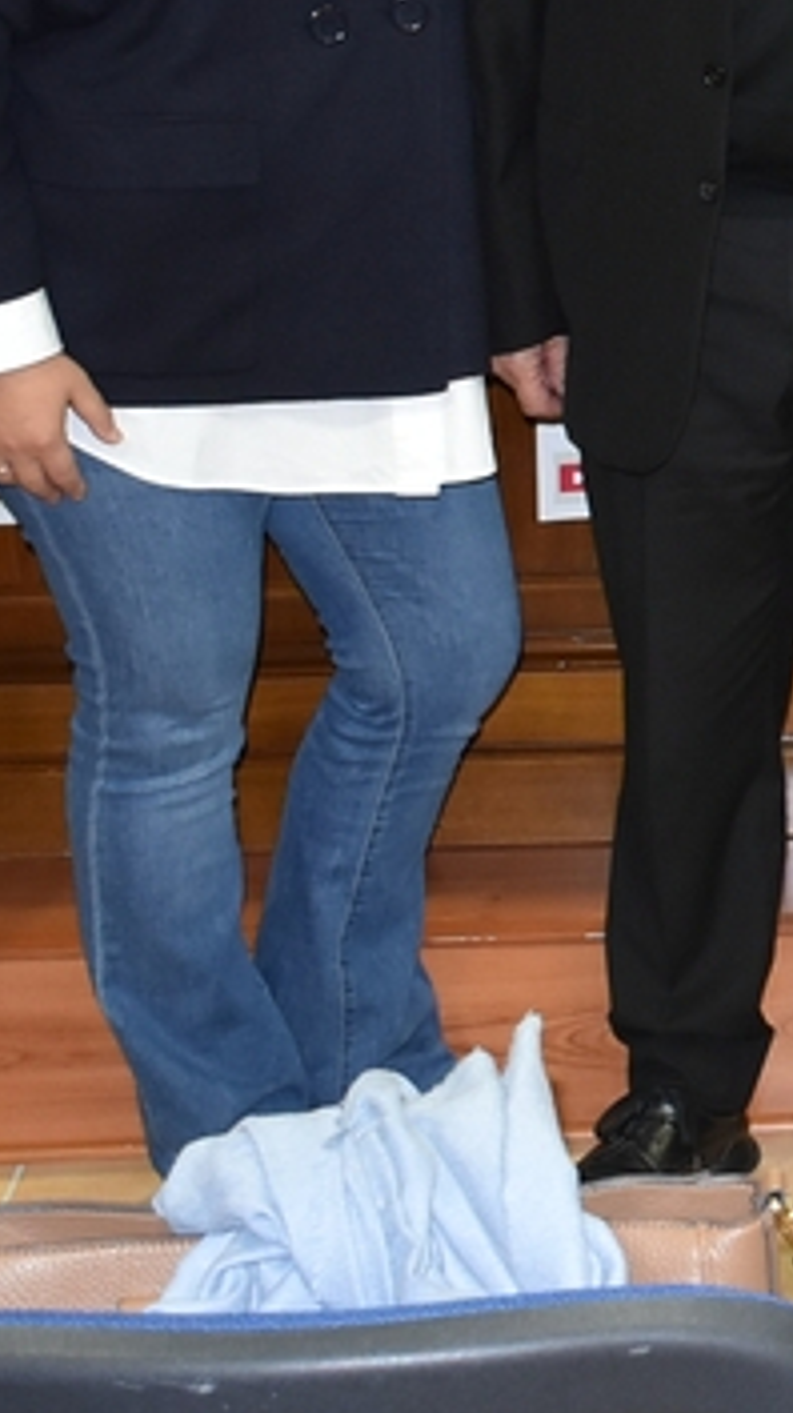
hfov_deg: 10.3
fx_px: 4008
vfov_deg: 19.6
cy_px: 104
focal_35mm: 107
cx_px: 1650
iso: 800
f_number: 3.8
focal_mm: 20
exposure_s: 1/60
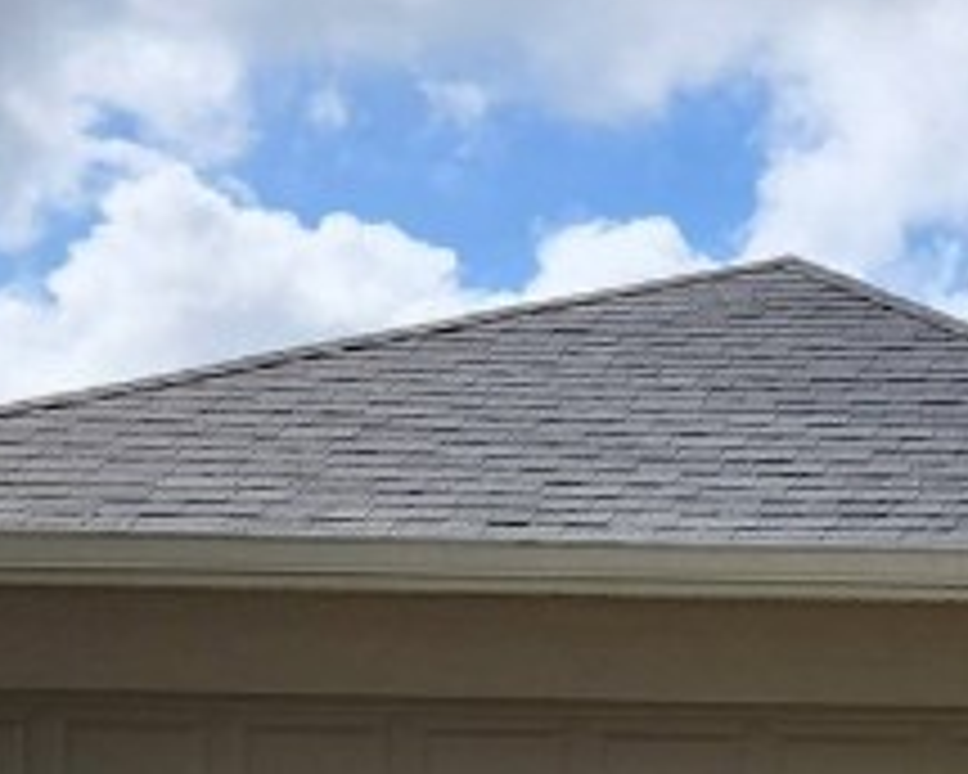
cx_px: 1508
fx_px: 3065
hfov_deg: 16.2
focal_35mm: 107
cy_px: 1044
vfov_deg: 13.8
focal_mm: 5.4
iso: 20
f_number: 1.8
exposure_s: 1/1488
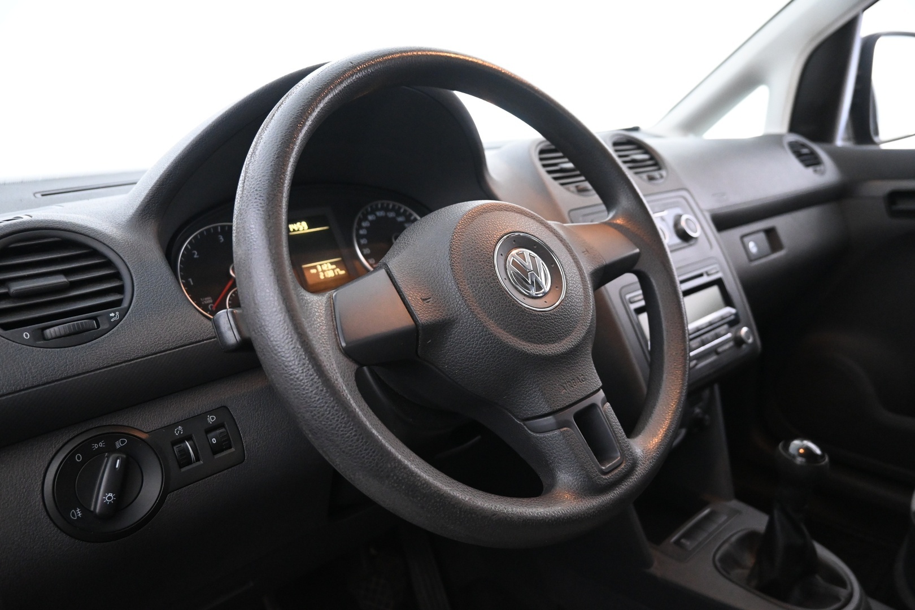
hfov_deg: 73.7
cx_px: 458
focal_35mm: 24
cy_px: 305
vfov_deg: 53.1
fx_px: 610
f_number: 3.5
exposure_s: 1/25
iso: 2800
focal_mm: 16
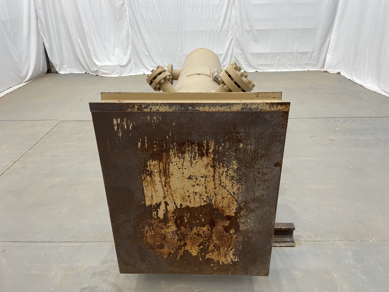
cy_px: 146
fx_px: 292
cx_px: 194
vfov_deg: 53.1
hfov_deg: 67.3
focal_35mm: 26
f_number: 1.6
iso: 50
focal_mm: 4.2
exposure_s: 1/120
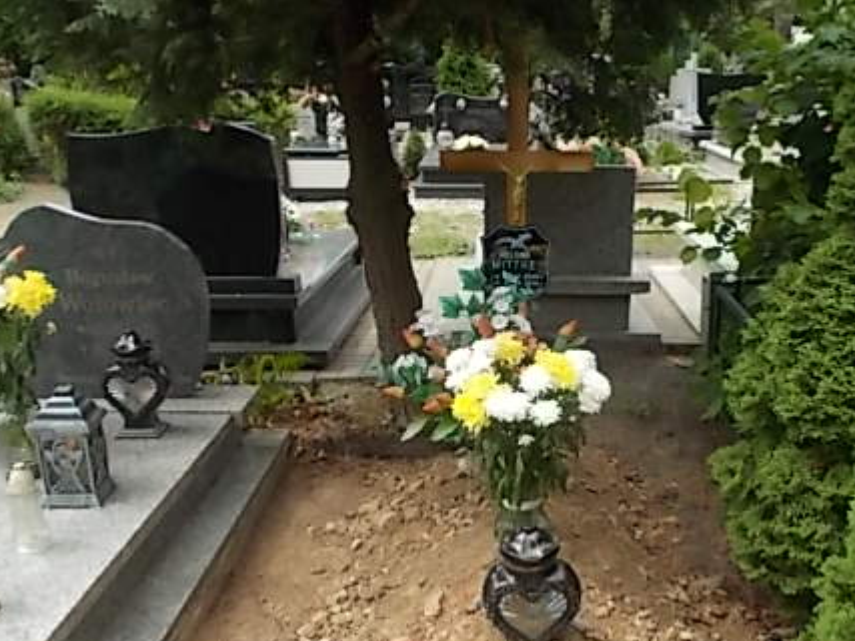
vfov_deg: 36.3
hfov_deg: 47.4
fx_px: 963
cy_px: 447
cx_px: 535
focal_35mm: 39
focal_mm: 4.6
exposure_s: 1/250
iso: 80
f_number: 3.2
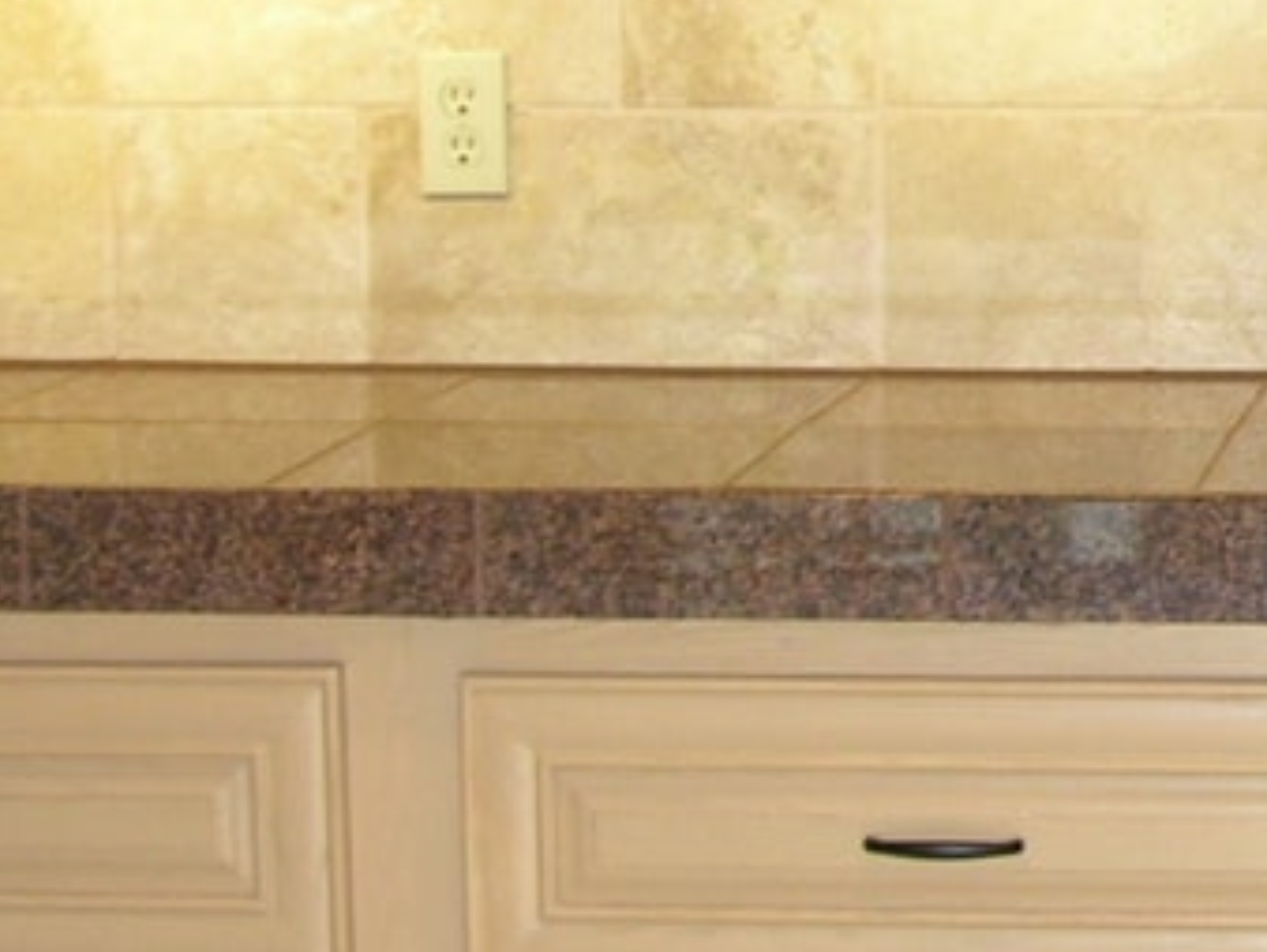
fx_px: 5055
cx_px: 1505
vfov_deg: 10.7
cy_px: 195
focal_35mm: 138
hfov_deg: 13.9
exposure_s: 1/30
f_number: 2.8
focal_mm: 8.9
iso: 100
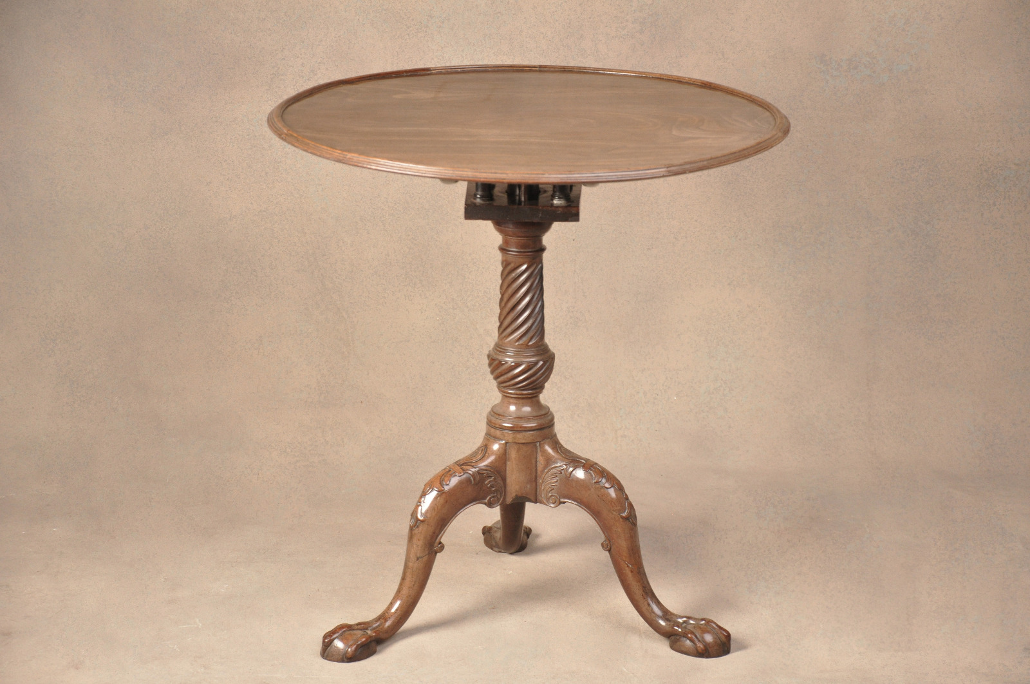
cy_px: 342
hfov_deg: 18.2
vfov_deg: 12.1
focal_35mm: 112
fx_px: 3214
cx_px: 515
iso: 800
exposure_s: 1/125
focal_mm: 75
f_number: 5.3
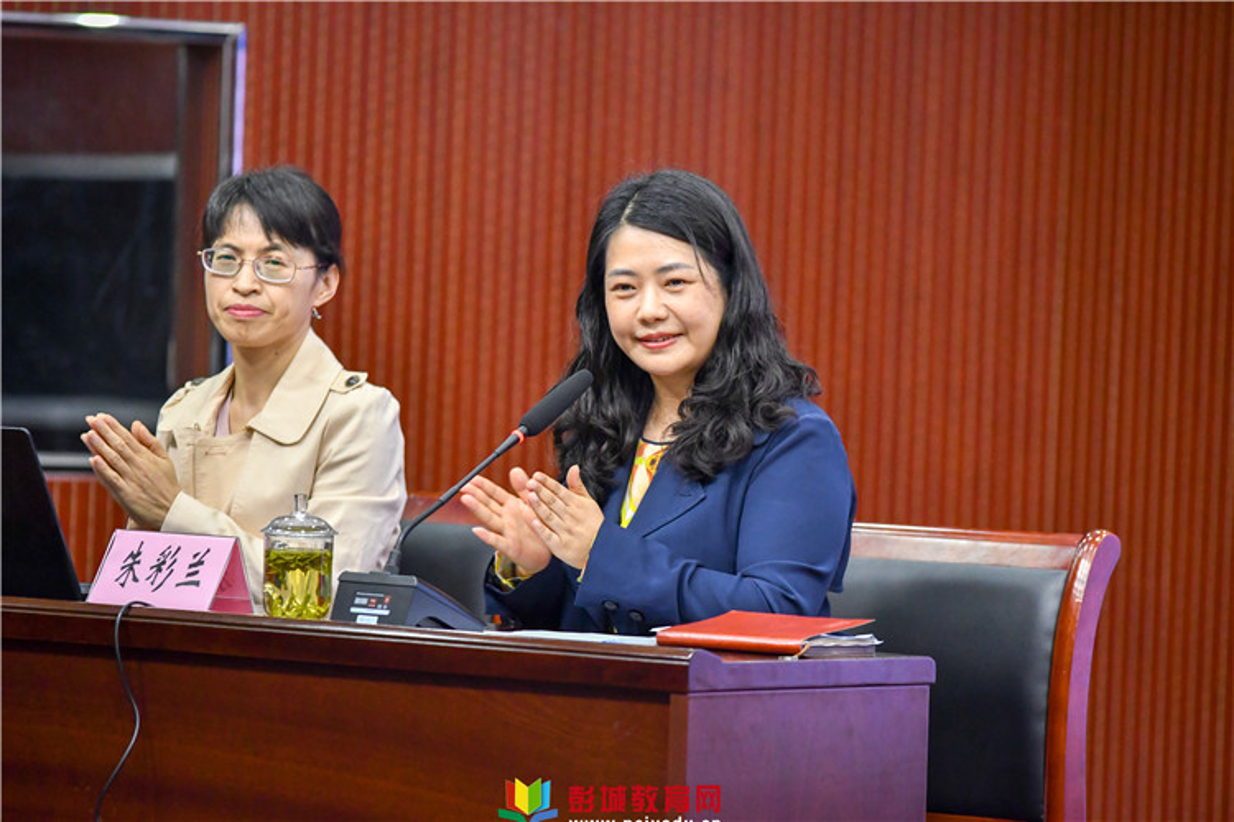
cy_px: 411
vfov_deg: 6.1
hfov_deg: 9.1
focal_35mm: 225
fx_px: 7712
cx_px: 617
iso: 2000
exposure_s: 1/320
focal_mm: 150
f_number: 2.8
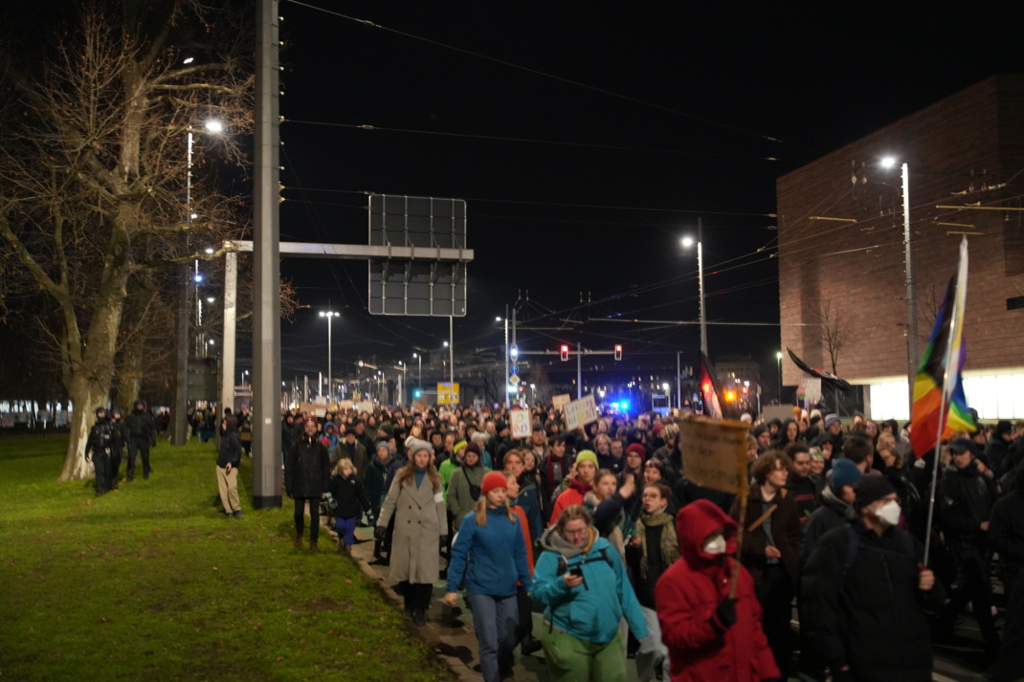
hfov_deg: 54.4
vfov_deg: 37.8
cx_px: 512
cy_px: 341
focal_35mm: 35
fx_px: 995
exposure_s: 1/50
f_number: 2
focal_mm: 35
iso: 5000
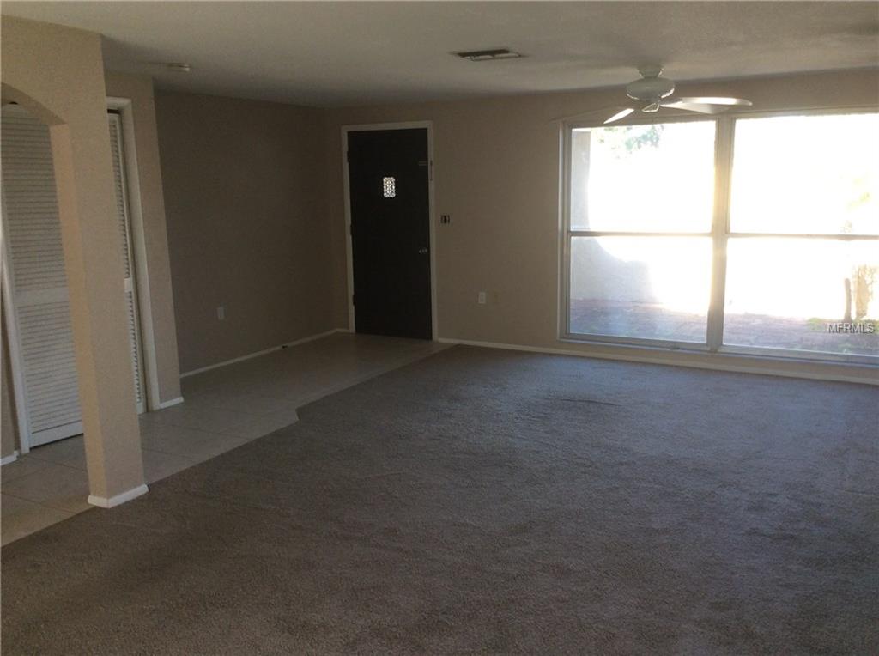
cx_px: 440
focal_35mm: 32
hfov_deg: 56.9
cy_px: 328
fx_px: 811
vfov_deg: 44.0
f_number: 2.4
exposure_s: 1/60
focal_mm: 3.3
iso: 32
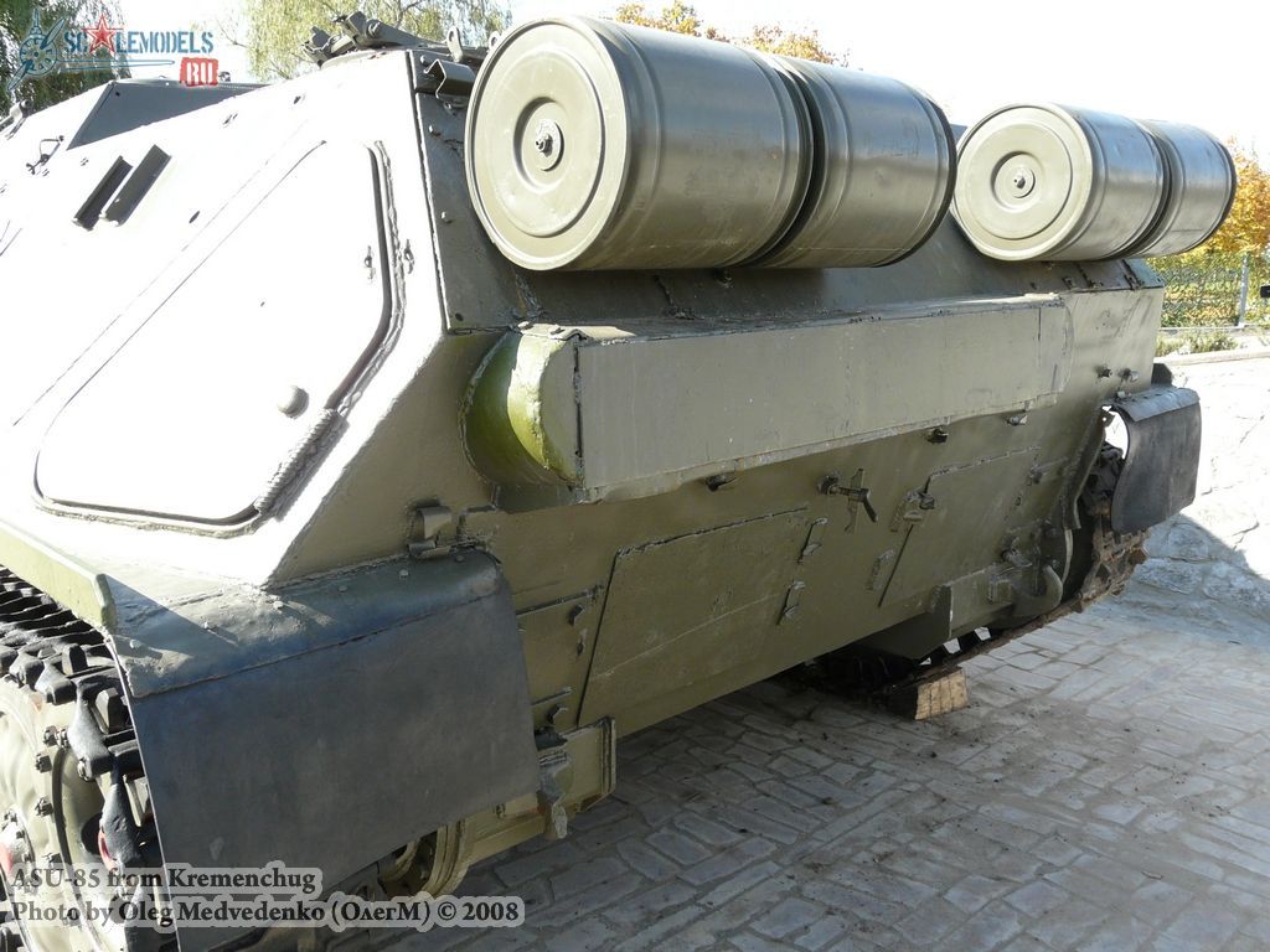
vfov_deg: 46.8
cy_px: 476
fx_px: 1101
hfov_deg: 60.0
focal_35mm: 30
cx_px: 635
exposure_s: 1/160
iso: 100
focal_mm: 4.9
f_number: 4
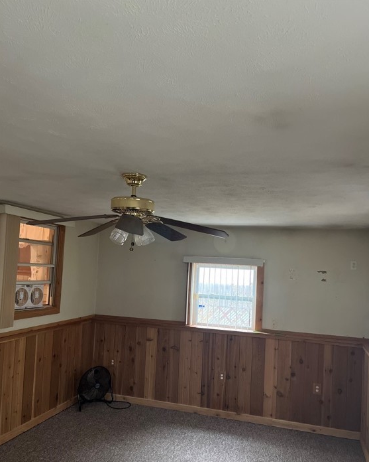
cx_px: 187
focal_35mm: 28
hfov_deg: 51.5
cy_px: 254
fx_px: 382
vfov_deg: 62.1
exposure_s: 1/40
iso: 640
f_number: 1.6
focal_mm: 5.1
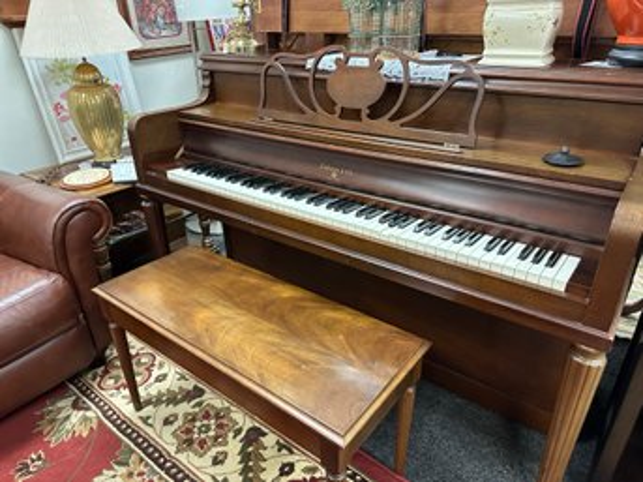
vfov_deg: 56.8
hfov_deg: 71.6
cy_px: 241
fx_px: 446
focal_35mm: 24
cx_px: 322
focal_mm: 6.86
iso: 640
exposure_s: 1/60
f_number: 1.78
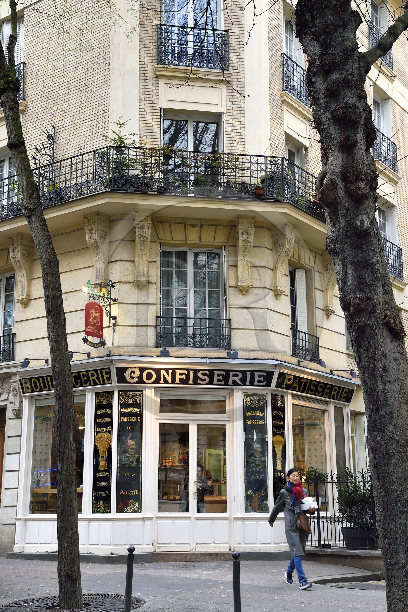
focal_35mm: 48
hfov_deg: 28.1
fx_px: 816
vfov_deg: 41.1
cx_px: 204
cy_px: 306
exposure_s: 1/60
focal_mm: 48
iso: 800
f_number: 7.1
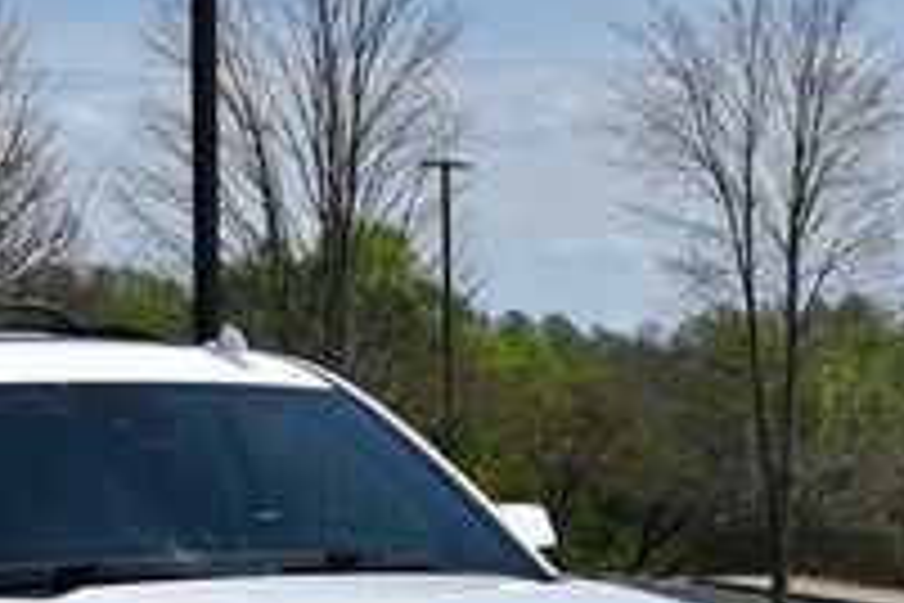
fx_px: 4796
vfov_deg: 7.2
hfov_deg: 10.8
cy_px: 551
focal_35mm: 191
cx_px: 283
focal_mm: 40
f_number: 10
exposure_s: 1/400
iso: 100
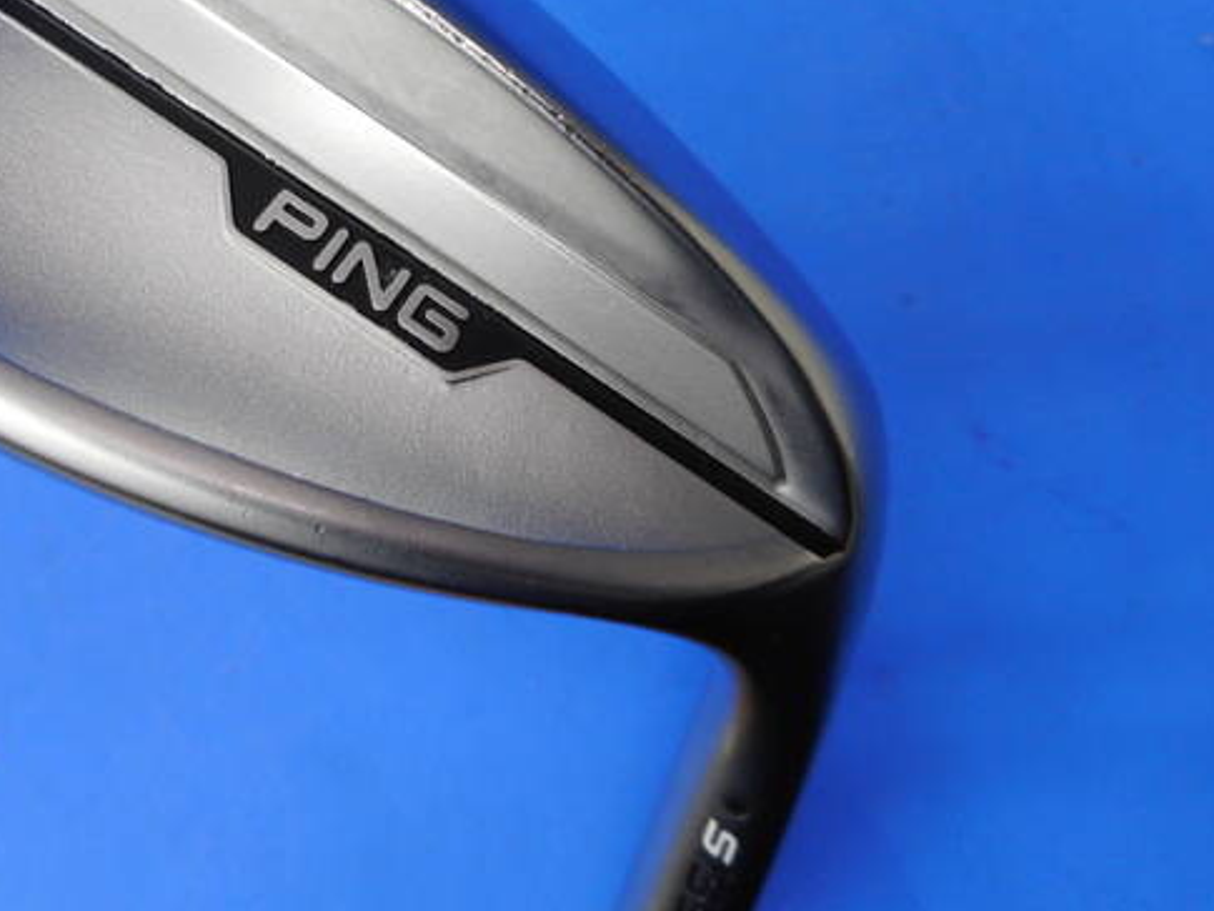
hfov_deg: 54.4
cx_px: 426
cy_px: 373
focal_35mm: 33
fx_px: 1158
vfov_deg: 42.8
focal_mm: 4.5
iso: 80
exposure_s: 1/30
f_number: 3.7
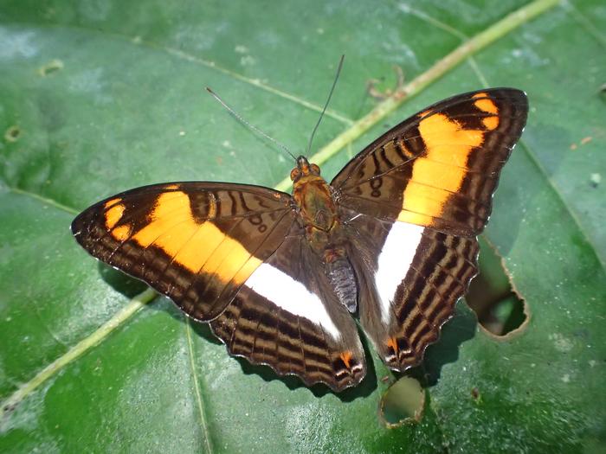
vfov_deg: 46.8
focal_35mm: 30
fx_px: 525
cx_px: 303
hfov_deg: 60.0
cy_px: 227
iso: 800
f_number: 2.3
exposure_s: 1/100
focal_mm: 5.5
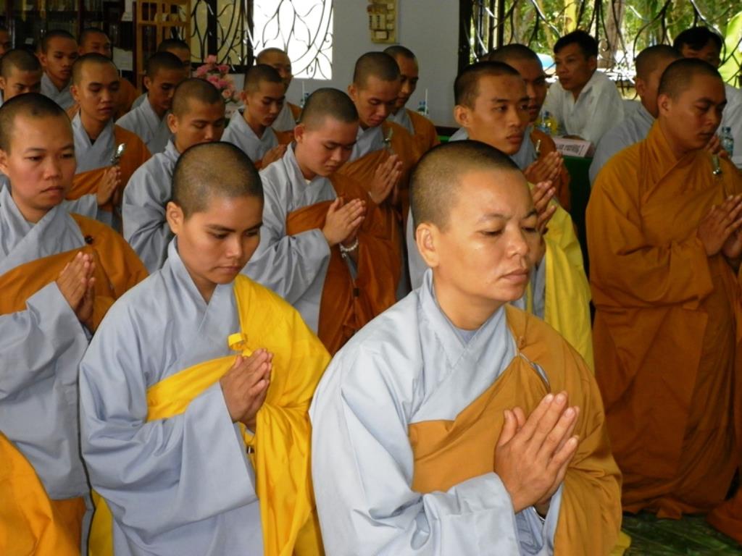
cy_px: 278
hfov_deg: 26.0
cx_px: 371
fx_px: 1608
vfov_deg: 19.6
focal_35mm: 75
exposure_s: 1/80
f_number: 5
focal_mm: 13.4
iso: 250
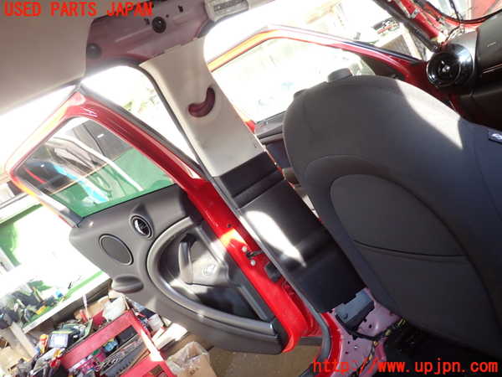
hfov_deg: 69.4
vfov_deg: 54.9
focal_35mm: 25
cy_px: 188
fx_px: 363
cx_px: 251
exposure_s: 1/60
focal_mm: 4.5
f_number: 2
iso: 100
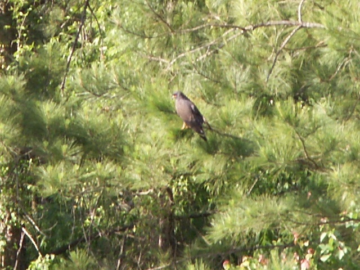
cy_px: 135
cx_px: 180
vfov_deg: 8.8
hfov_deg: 11.7
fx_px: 1758
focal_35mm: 169
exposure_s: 1/60
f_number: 5.6
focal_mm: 27.67
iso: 50
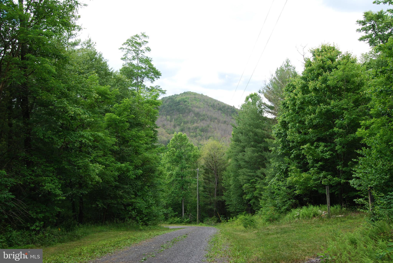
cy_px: 132
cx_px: 196
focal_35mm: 30
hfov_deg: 61.9
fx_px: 328
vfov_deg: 43.7
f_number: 8
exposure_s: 1/60
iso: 200
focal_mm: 20
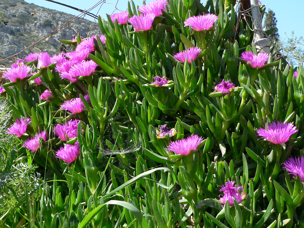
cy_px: 114
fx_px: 641
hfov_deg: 26.7
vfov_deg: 20.2
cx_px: 152
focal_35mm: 73
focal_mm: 12.1
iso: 80
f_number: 4
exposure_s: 1/320
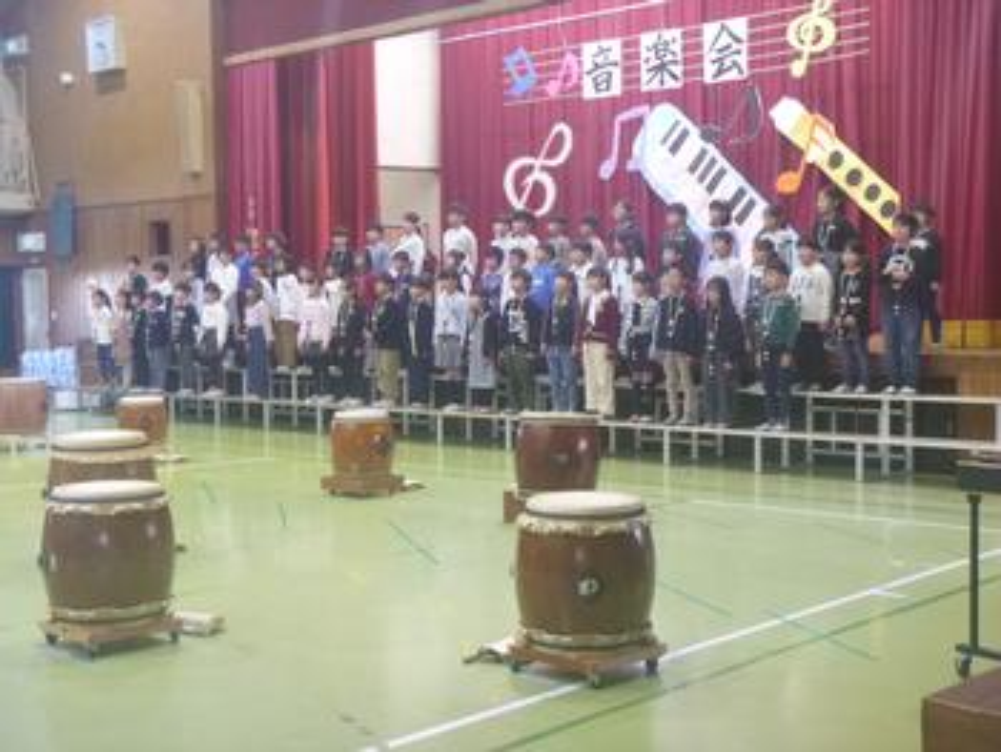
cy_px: 376
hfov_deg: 38.2
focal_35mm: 50
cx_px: 500
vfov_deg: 29.1
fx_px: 1447
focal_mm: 9
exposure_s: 1/13
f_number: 4.9
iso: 400
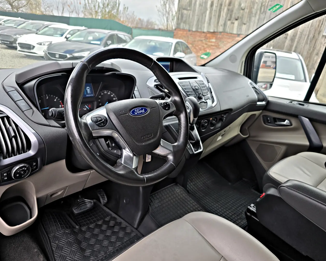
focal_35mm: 24
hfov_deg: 70.2
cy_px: 130
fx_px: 232
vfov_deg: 58.8
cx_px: 157
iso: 40
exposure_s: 1/180
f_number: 1.7
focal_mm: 6.3
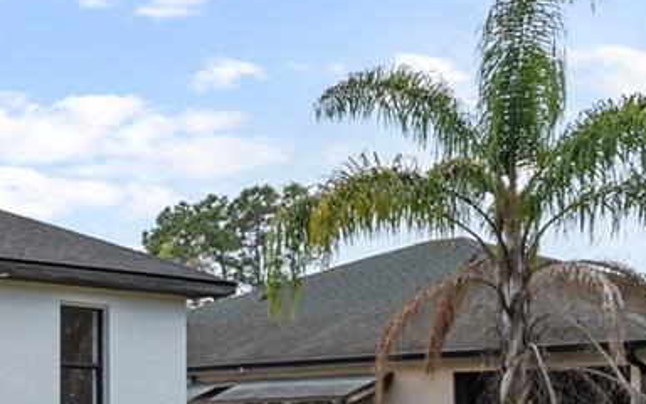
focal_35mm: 85
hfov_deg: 19.7
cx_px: -432
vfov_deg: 14.5
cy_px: 577
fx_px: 1496
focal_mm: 20
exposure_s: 1/125
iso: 100
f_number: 9
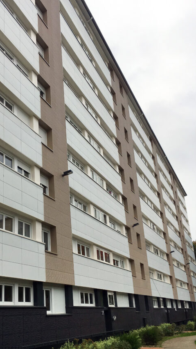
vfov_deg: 52.7
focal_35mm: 38
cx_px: 48
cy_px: 184
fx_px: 351
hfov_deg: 30.7
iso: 25
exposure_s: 1/999
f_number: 2.2
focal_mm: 4.15
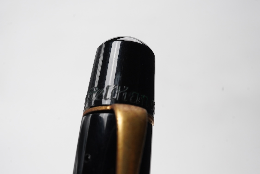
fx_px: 325
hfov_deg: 43.6
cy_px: 87
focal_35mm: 45
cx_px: 130
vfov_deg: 29.9
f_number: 20
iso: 400
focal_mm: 30
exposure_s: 1/100
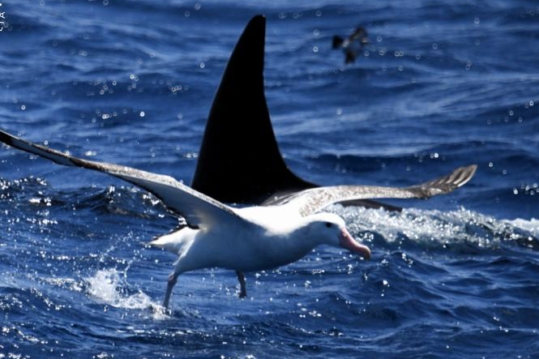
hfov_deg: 2.9
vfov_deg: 1.9
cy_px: 180
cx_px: 233
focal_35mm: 722
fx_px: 10807
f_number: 6.3
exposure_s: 1/8000
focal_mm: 600
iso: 1250
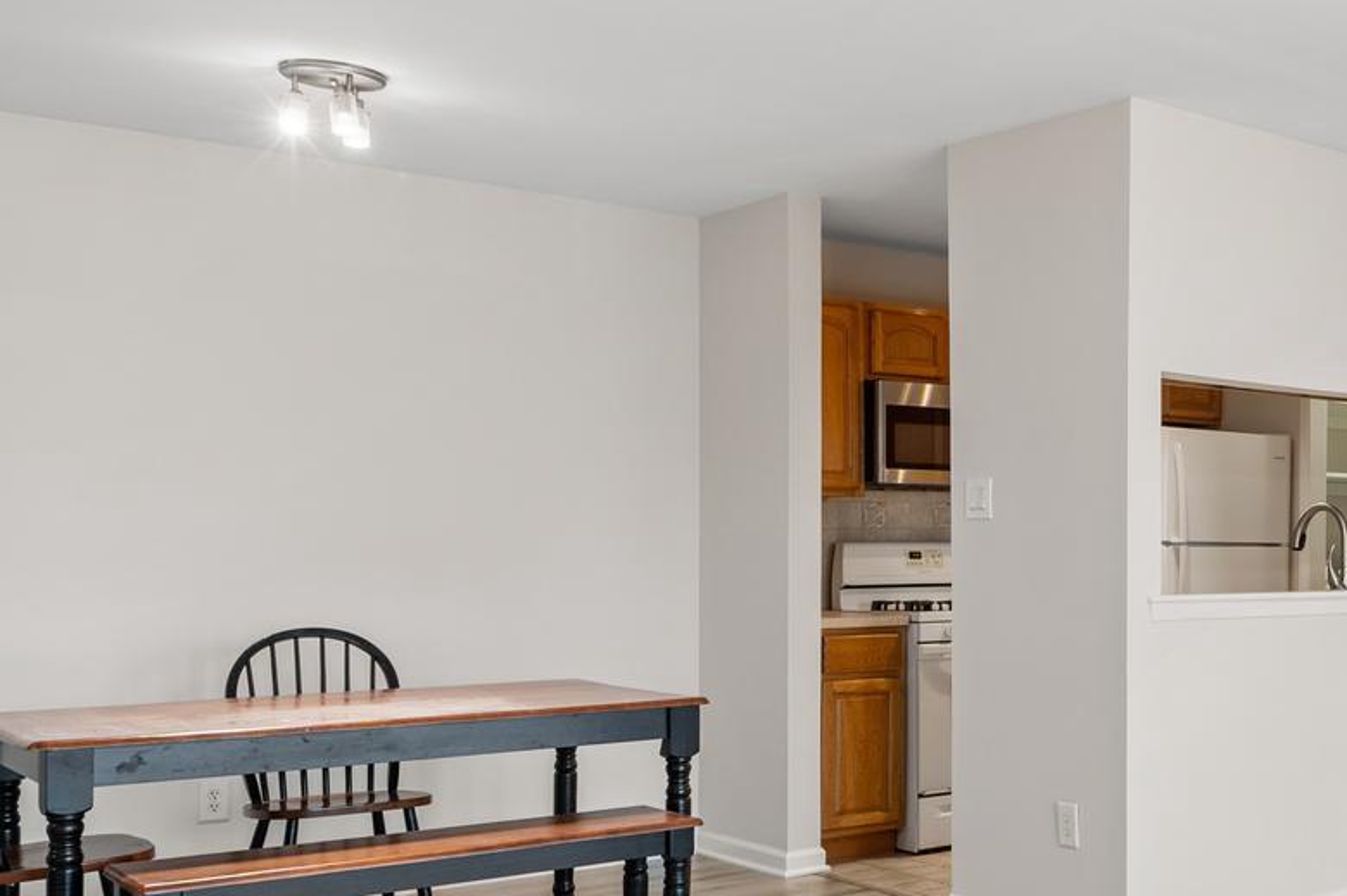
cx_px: 1326
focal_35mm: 42
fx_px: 1570
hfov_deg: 40.9
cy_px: 635
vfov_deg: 31.5
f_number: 8
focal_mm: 16
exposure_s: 1/5
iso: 200
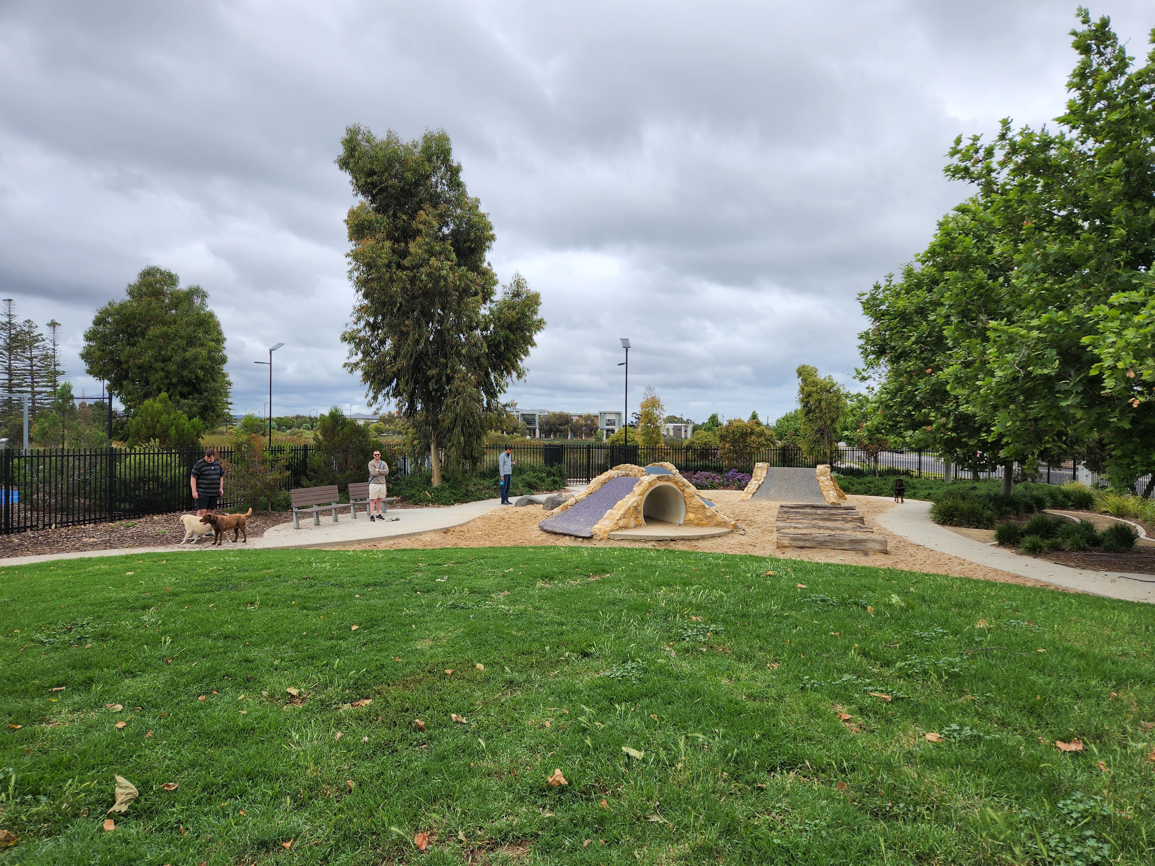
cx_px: 578
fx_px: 767
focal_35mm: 23
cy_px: 433
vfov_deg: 58.9
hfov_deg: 73.9
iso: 20
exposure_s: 1/1148
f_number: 1.8
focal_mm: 5.4
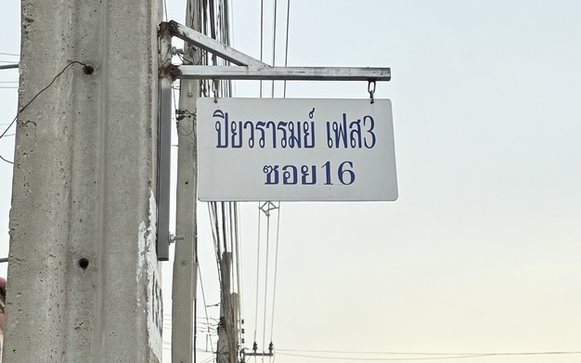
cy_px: 148
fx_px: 412
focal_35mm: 26
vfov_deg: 47.3
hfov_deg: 70.4
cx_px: 296
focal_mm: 6.76
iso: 80
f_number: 1.78
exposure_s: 1/491
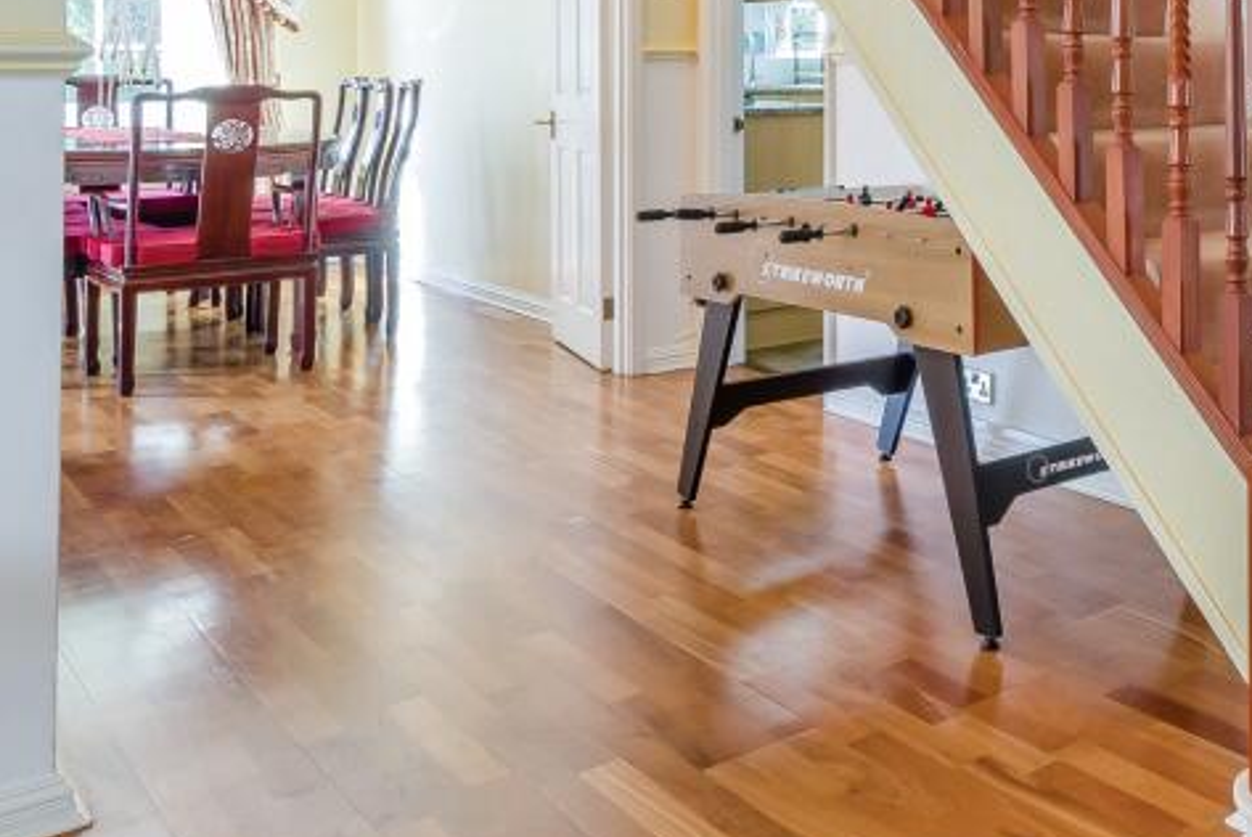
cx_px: 1331
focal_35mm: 39
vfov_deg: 32.6
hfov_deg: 41.1
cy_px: 85
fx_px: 1357
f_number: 10
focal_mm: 18
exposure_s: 1/2
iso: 100
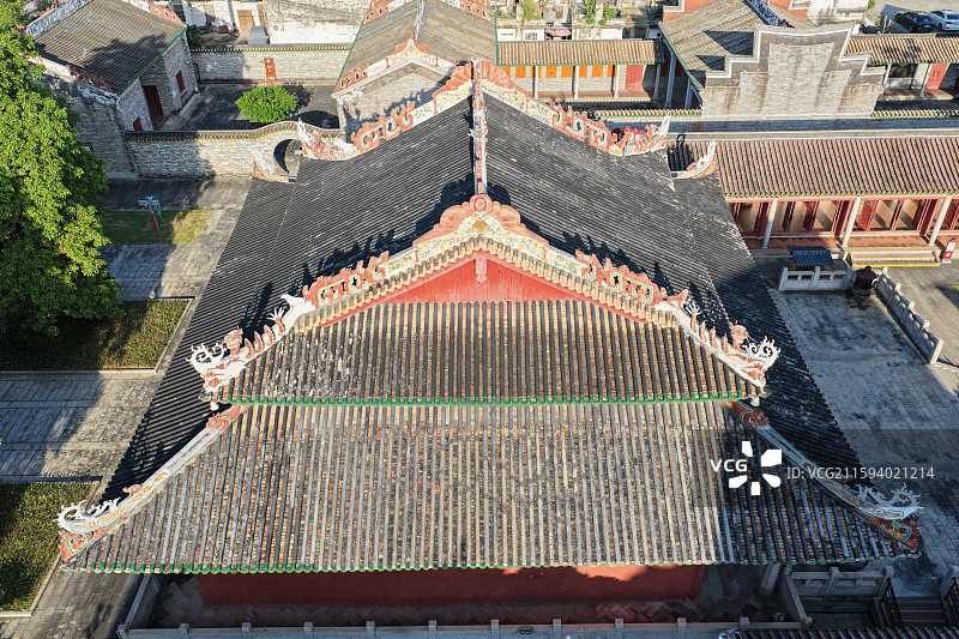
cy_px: 320
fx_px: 746
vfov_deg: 46.4
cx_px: 480
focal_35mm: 28
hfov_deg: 65.5
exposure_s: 1/400
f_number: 2.8
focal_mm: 14.45
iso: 100
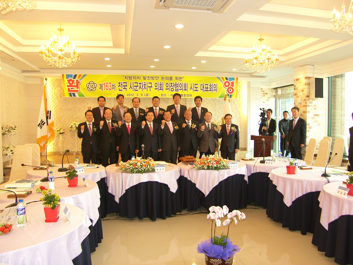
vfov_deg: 49.7
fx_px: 286
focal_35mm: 28
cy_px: 132
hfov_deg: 63.4
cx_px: 176
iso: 64
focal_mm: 7.4
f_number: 2.2
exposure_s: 1/30
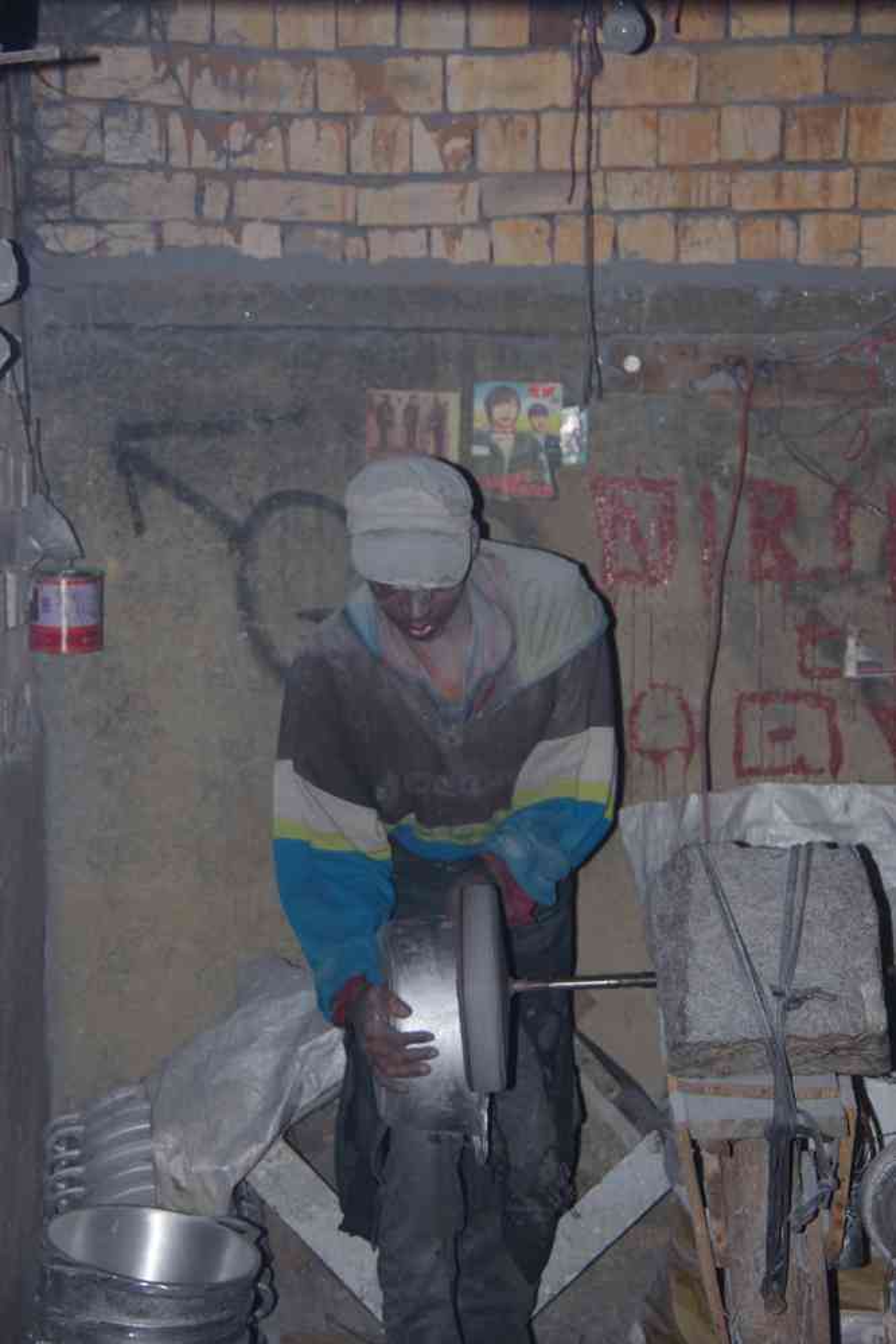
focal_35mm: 75
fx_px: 2800
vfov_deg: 27.0
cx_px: 448
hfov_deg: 18.2
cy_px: 672
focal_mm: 50
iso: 800
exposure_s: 1/100
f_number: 4.5
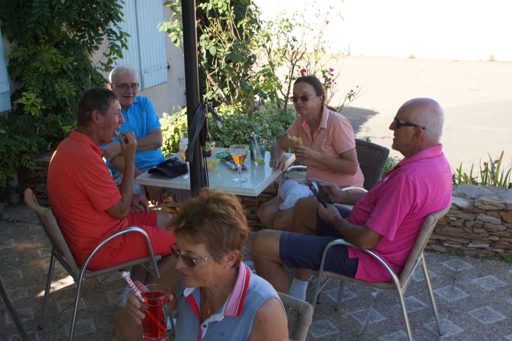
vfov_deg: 29.8
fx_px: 640
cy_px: 170
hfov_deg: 43.6
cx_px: 256
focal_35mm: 45
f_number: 5
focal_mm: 30
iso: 125
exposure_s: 1/160
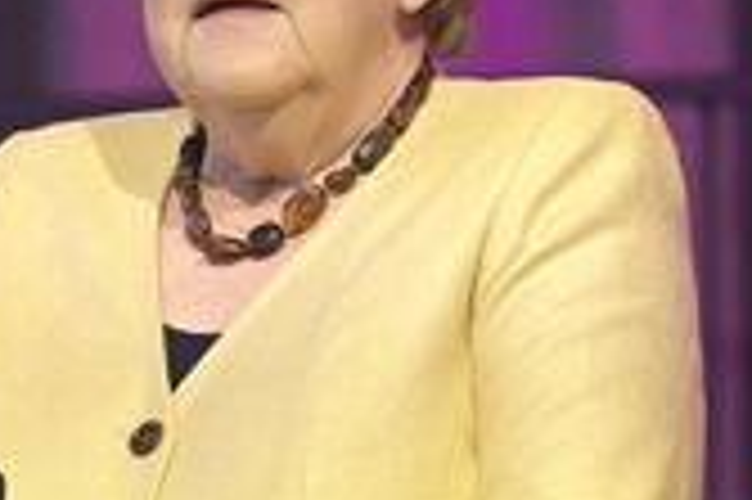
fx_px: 7909
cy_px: 257
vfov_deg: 3.6
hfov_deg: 5.4
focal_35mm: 379
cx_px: 25
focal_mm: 140
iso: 4000
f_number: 4
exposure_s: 1/500
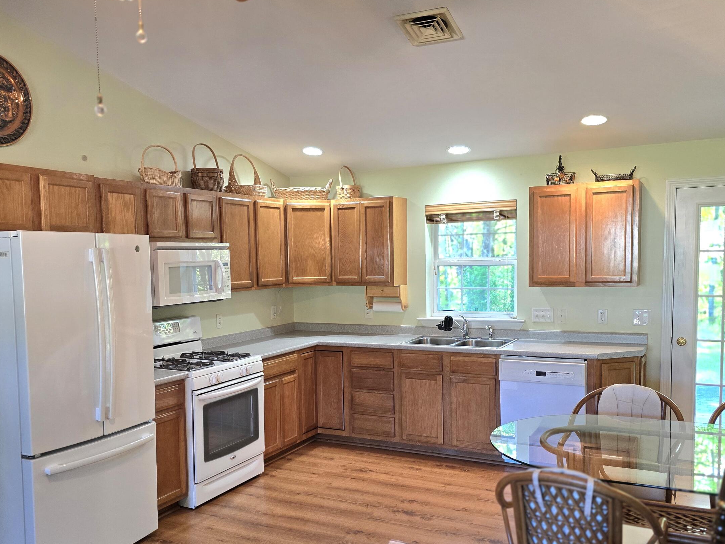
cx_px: 340
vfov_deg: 44.0
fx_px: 670
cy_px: 315
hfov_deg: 56.8
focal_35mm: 32
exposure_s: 1/120
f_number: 1.7
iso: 250
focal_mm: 6.3
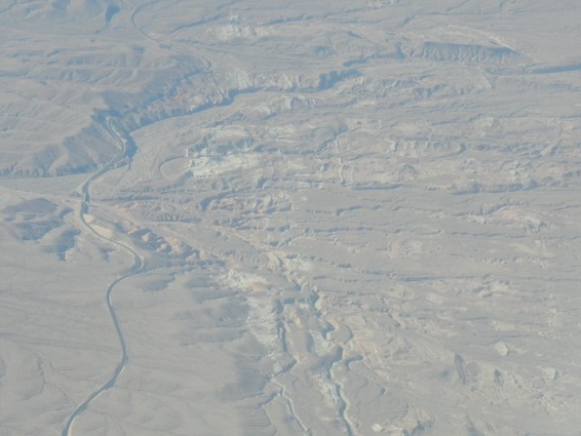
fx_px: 2703
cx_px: 170
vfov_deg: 9.2
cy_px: 244
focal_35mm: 161
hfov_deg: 12.2
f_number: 4.4
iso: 160
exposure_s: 1/787
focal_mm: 16
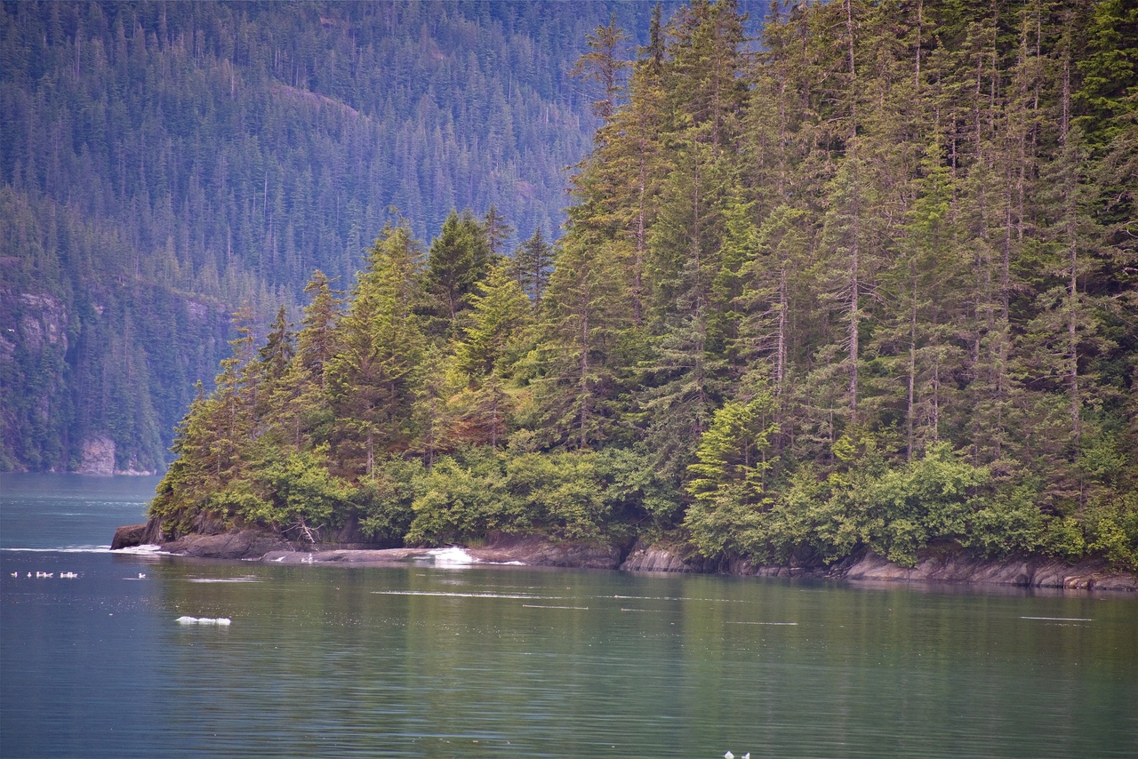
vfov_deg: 4.6
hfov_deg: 6.9
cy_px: 380
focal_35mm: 300
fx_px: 9485
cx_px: 569
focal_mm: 300
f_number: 5.6
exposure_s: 1/640
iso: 1400
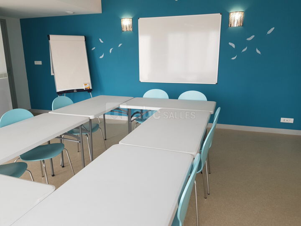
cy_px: 113
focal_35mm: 26
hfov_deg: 67.3
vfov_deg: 53.1
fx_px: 226
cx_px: 150
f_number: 1.7
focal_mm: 4.2
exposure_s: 1/50
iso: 50
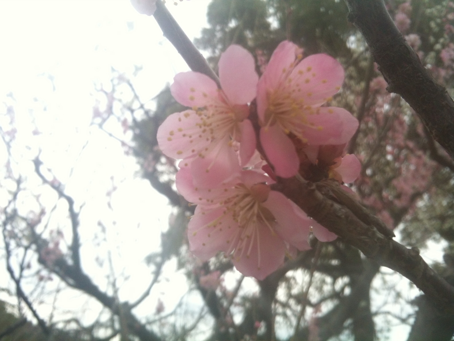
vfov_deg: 40.7
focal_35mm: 35
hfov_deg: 52.6
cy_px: 170
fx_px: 459
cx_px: 227
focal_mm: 3.85
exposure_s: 1/311
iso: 64
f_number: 2.8
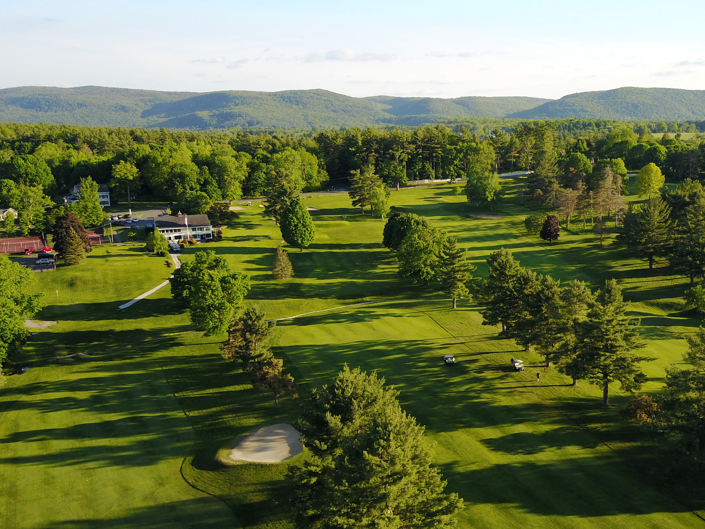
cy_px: 316
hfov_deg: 50.2
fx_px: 733
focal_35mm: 36
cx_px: 482
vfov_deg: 39.5
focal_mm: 4.73
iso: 100
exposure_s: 1/438
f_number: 2.2
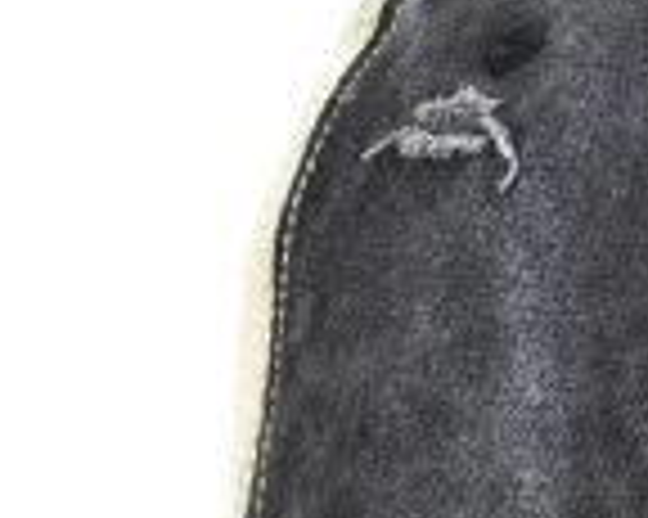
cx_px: 873
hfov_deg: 12.3
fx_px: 2894
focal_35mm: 151
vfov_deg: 10.0
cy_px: 649
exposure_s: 1/160
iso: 200
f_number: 6.3
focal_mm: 24
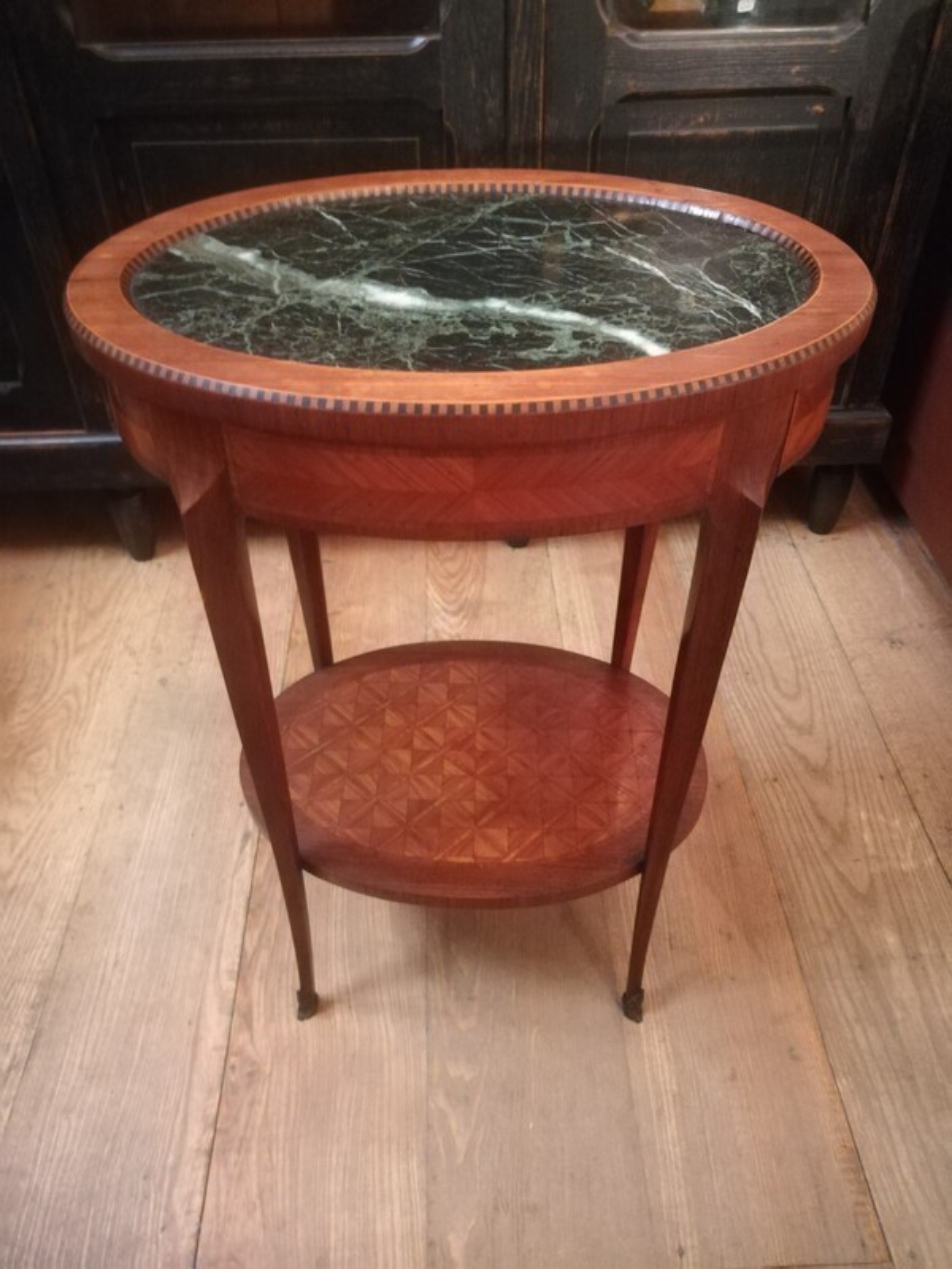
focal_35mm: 26
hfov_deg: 53.1
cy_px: 634
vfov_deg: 67.3
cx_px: 476
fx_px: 953
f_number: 2.2
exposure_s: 1/14.3
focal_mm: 3.83
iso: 1600
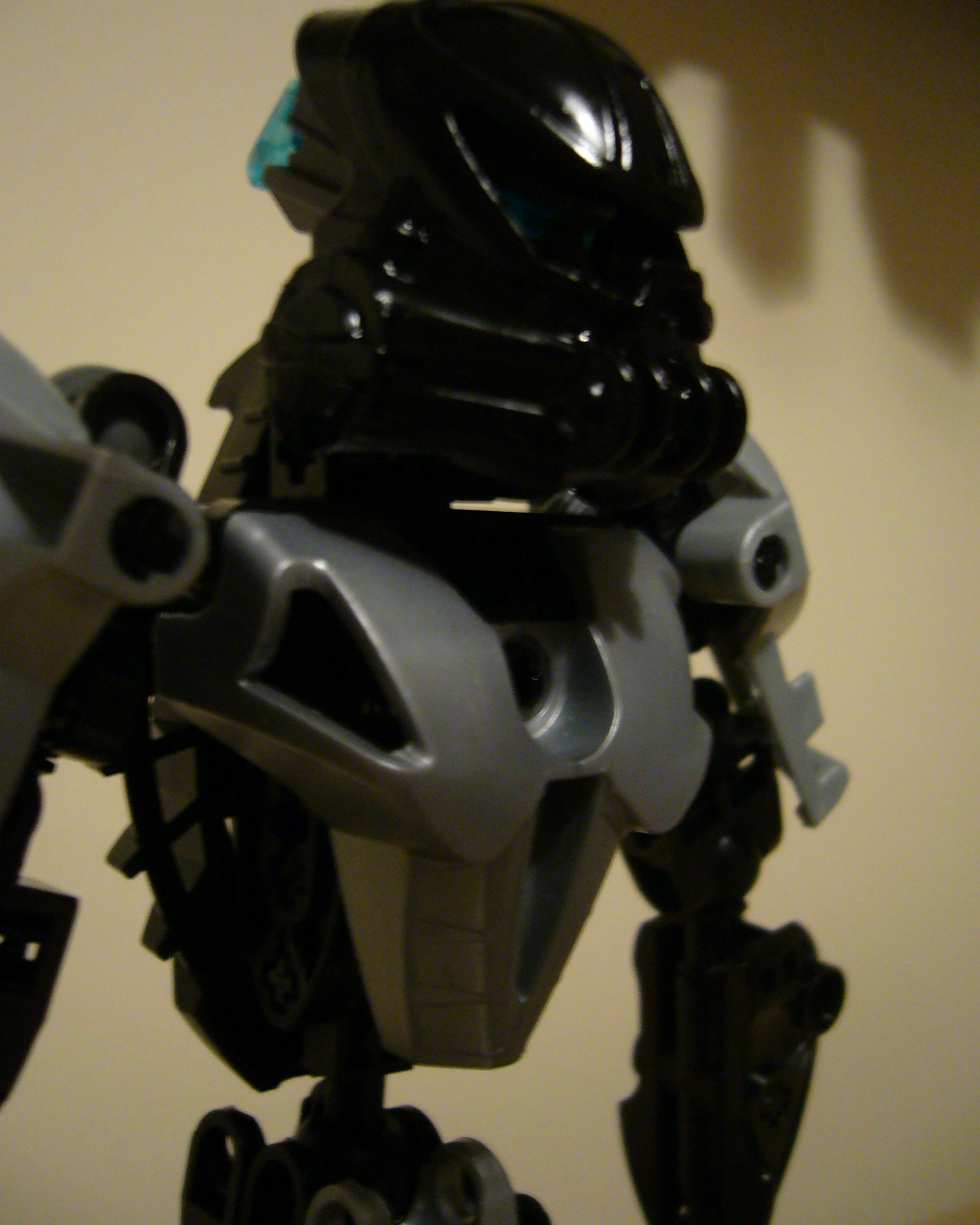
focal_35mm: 37
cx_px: 489
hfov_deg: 40.1
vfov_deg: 49.1
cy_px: 602
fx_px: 1342
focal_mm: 5.8
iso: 200
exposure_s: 1/4
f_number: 2.8
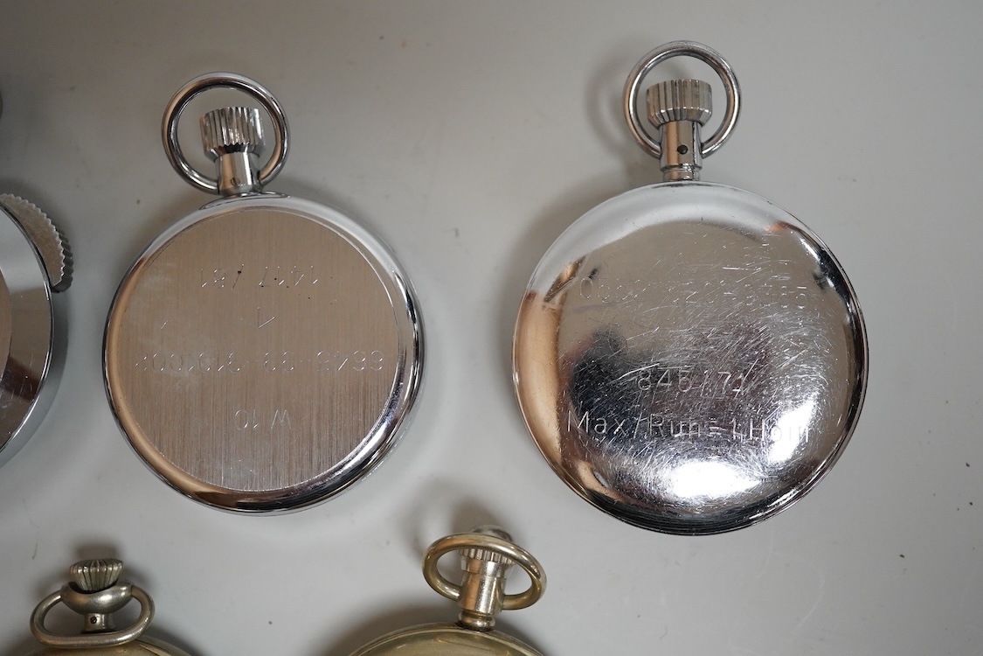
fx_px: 1229
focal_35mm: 45
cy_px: 328
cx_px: 492
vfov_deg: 29.9
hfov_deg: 43.6
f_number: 5
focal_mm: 30
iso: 2500
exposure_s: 1/400
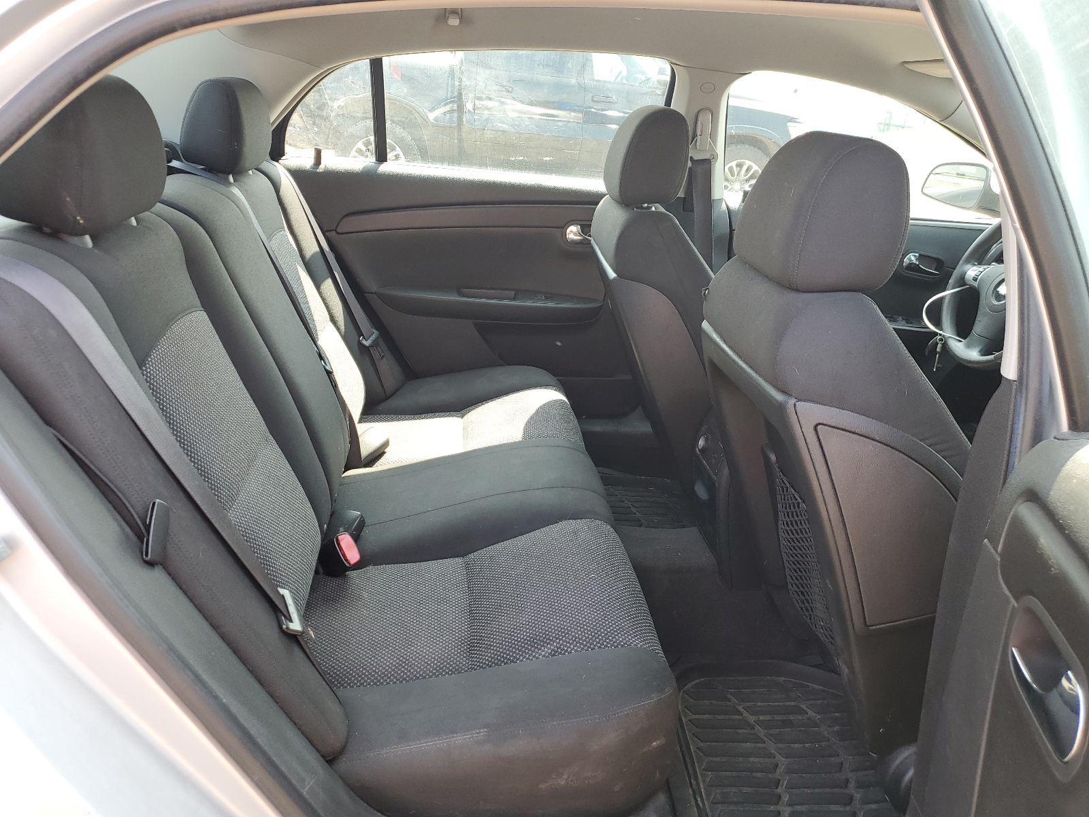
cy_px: 408
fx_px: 818
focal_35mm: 26
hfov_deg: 67.3
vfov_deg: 53.1
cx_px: 544
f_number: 1.5
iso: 50
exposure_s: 1/169
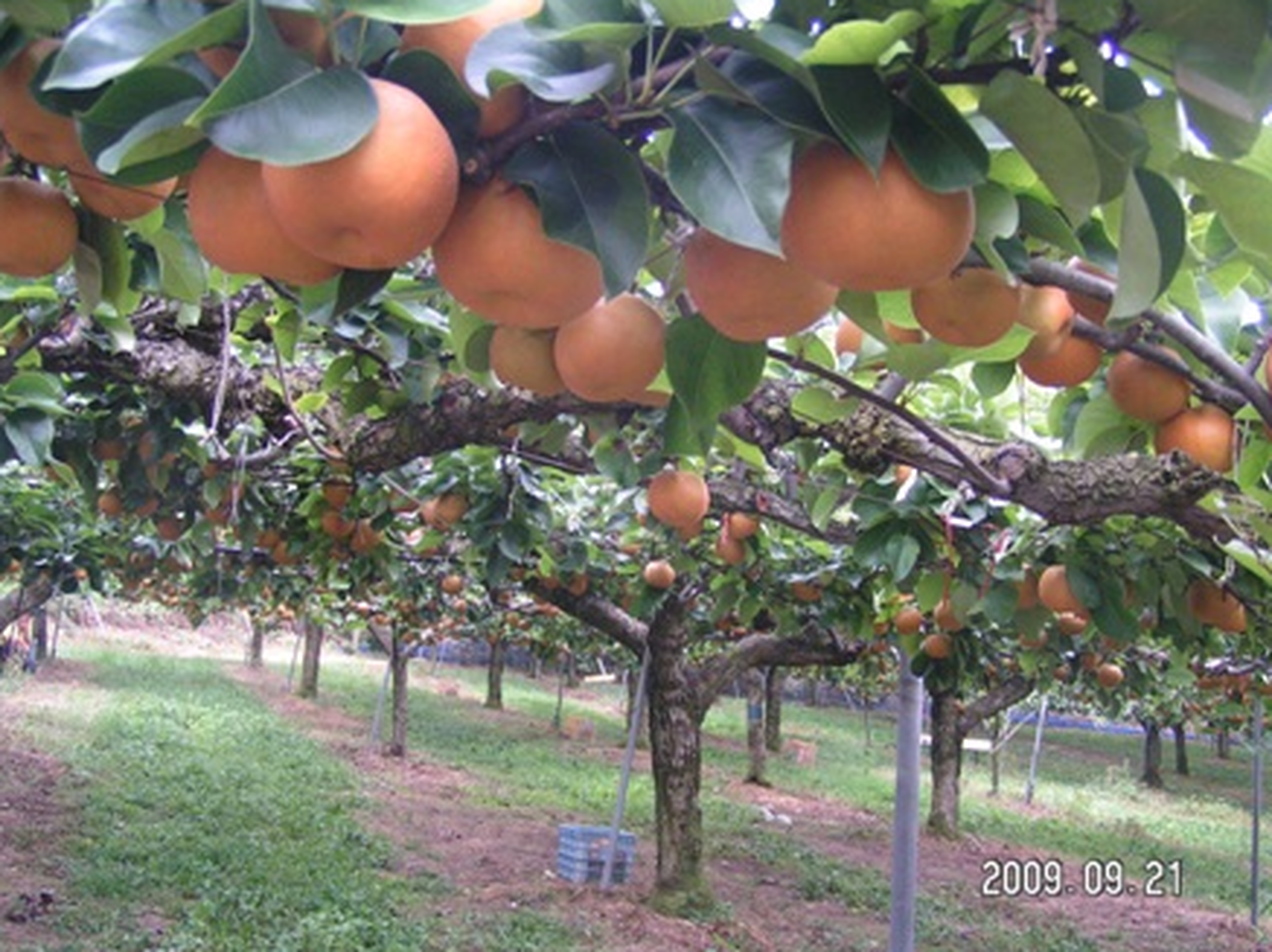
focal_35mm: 39
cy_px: 483
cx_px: 640
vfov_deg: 36.8
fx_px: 1432
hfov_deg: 47.9
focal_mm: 5.8
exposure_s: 1/40
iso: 160
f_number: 2.8
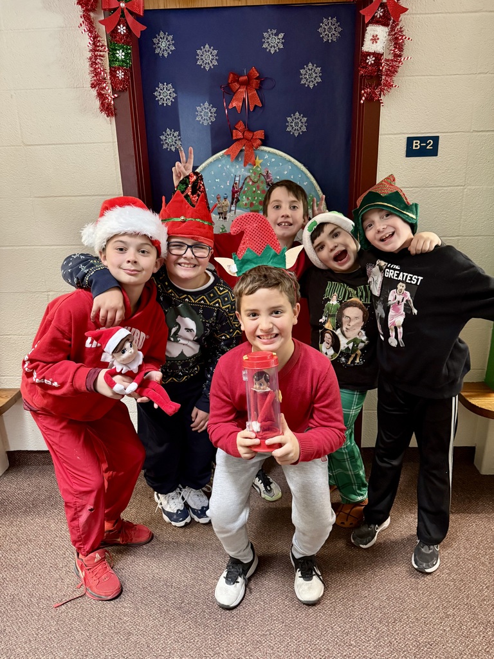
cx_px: 247
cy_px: 330
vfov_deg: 71.6
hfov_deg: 56.8
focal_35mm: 24
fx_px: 457
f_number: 1.78
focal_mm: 6.76
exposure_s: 1/40
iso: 640
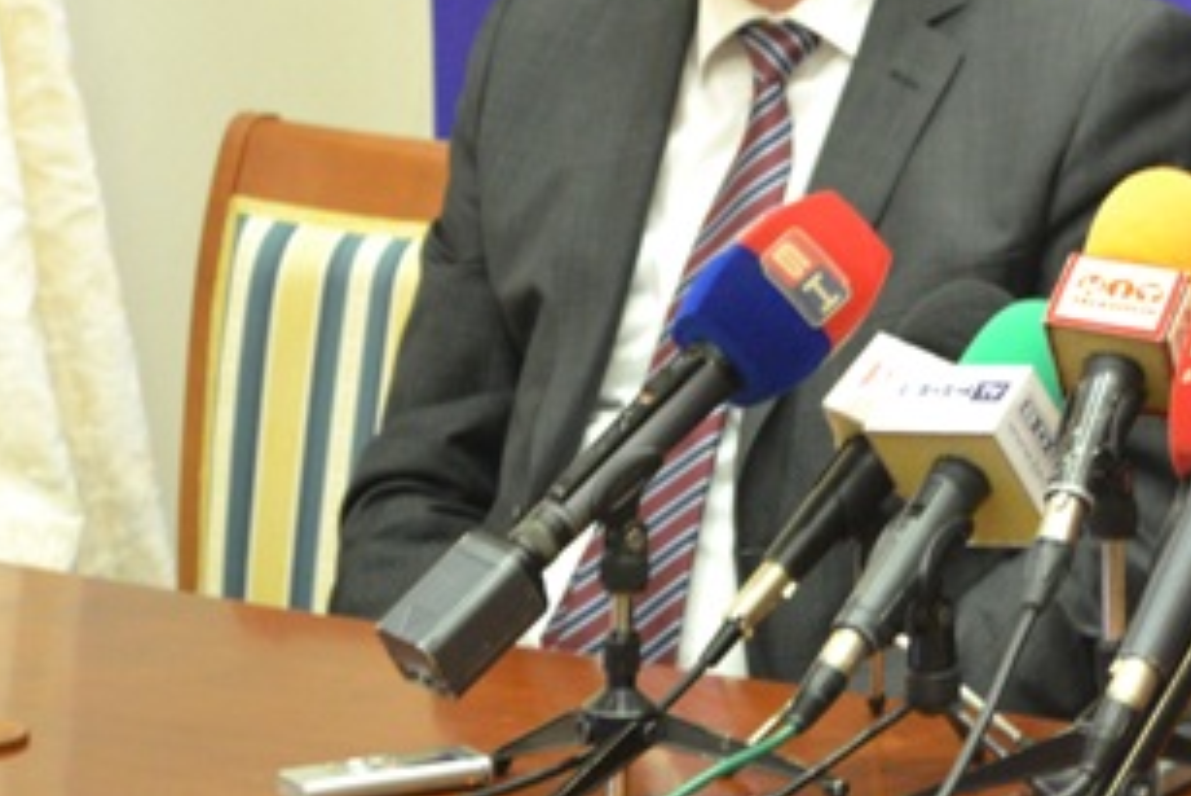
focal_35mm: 172
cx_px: 1133
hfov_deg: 11.8
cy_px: 21
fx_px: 5694
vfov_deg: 8.0
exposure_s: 1/40
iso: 3200
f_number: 5.6
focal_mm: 55
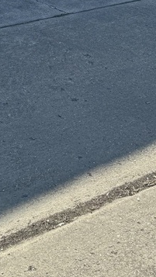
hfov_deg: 14.7
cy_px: -125
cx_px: -37
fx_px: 581
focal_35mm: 79
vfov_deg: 22.6
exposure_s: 1/4608
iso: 80
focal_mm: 6.86
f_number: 1.78
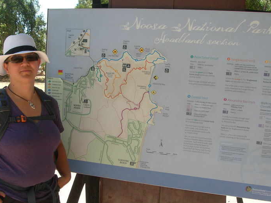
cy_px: 113
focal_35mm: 44
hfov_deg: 42.8
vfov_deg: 32.8
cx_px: 115
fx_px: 344
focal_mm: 7.8
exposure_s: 1/131
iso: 50
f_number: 4.8
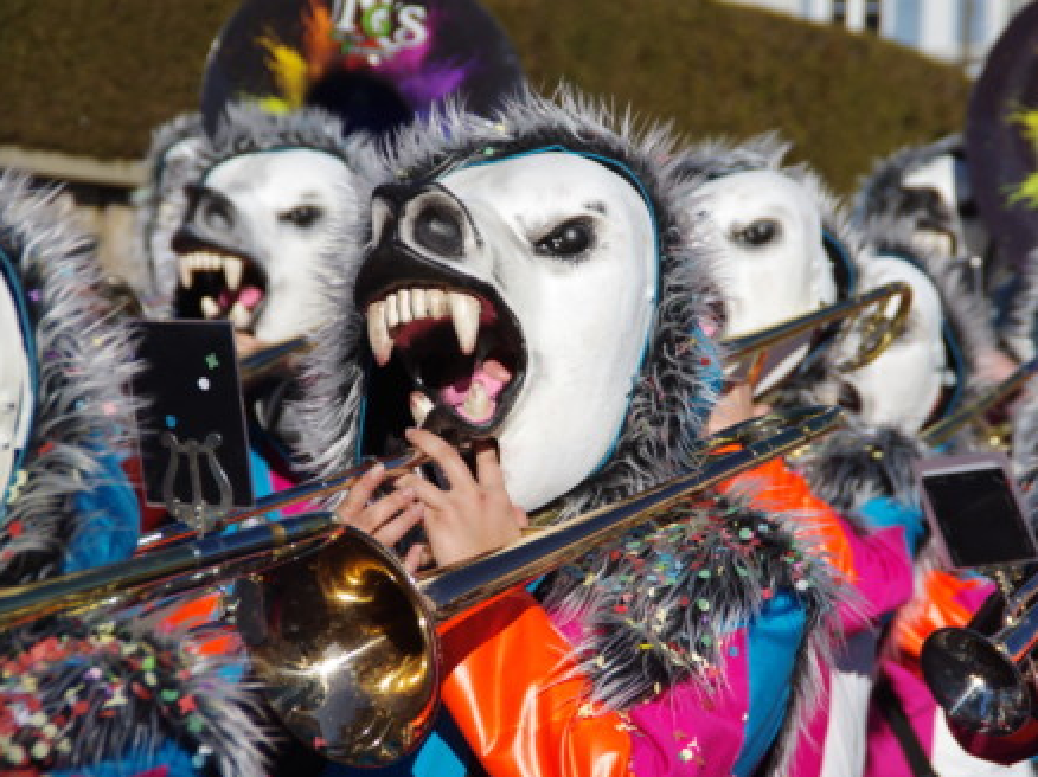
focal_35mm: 194
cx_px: 569
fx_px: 5814
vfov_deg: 7.6
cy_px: 390
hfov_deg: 10.2
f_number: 9
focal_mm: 118
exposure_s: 1/400
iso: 100
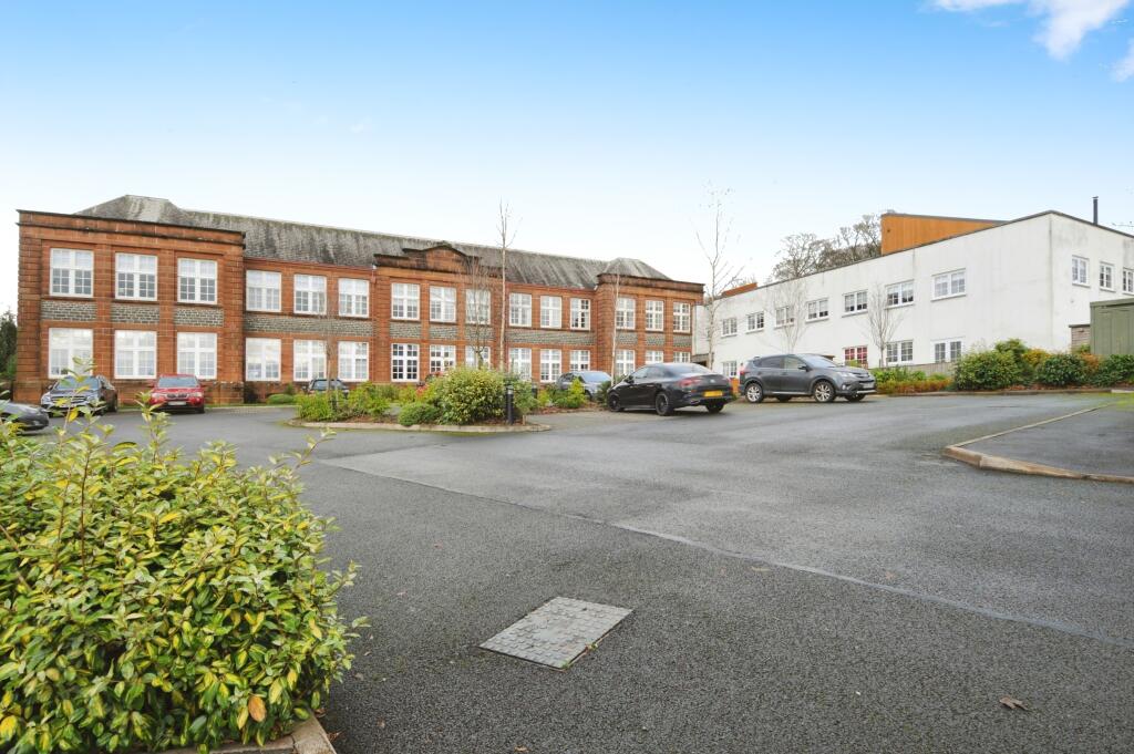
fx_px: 567
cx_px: 567
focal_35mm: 18
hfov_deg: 90.0
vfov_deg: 67.3
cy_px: 377
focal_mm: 12
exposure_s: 1/50
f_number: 7.1
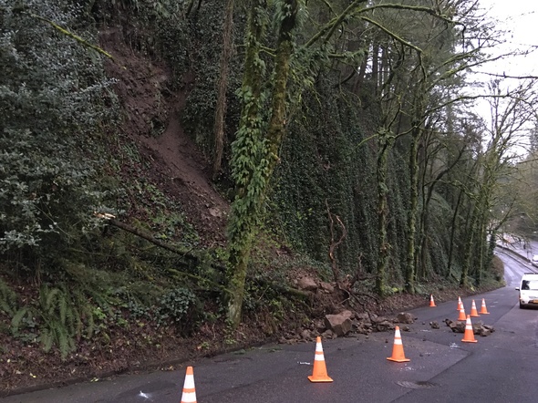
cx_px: 269
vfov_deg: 48.2
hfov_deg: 61.7
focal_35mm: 29
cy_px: 202
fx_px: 451
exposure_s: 1/4
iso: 125
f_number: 2.2
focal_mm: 4.15
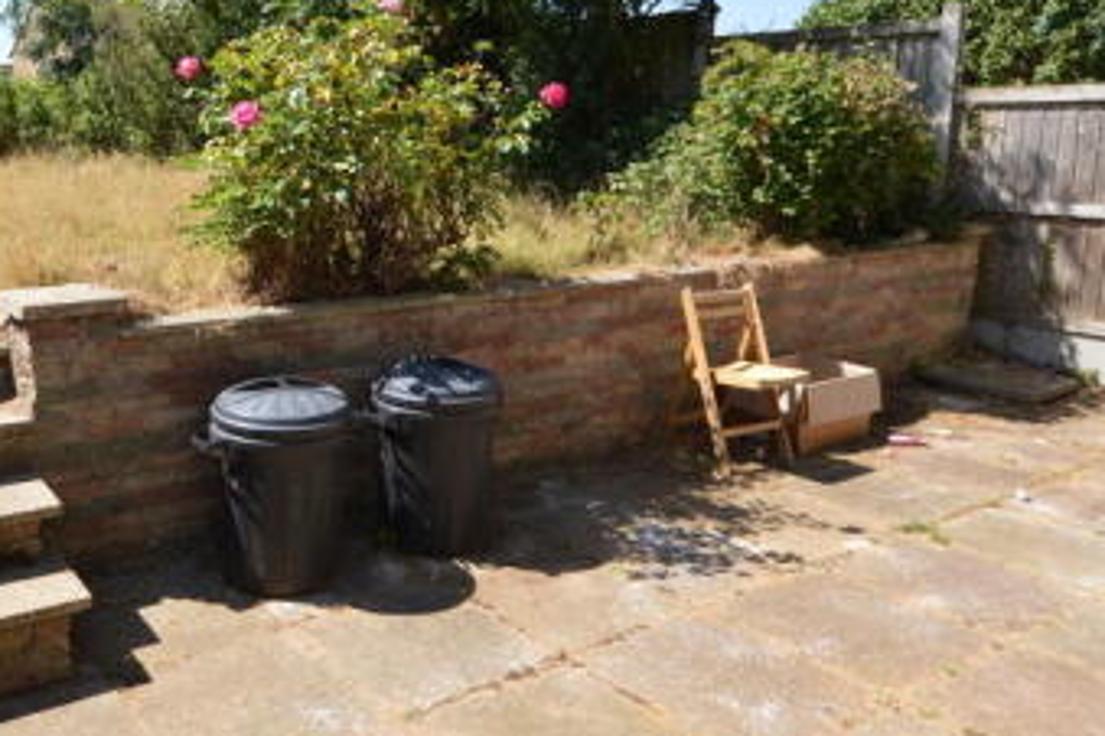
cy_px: 270
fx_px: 890
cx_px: 274
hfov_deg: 60.1
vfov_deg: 44.5
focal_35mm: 29
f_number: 6.3
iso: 100
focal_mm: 10
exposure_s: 1/200
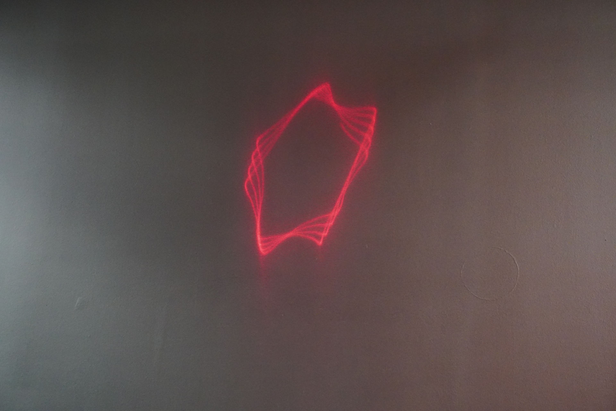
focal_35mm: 54
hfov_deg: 36.9
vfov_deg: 25.1
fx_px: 924
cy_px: 206
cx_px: 308
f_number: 5.6
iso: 6400
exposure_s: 1/10
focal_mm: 36
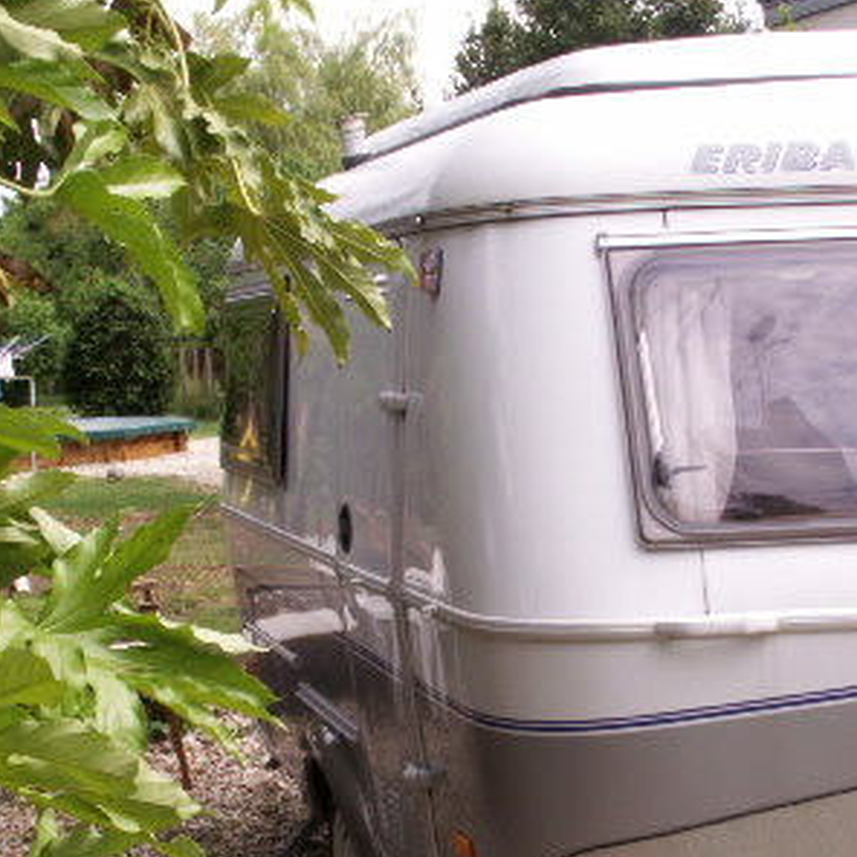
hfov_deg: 25.6
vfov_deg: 25.5
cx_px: 588
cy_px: 611
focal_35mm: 67
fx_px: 1877
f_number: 8
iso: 50
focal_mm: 5.86
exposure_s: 1/60
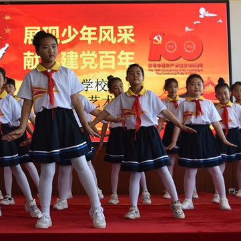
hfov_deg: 24.6
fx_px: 550
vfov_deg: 24.7
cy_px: 92
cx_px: 76
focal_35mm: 70
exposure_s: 1/100
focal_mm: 29
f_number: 5
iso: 400
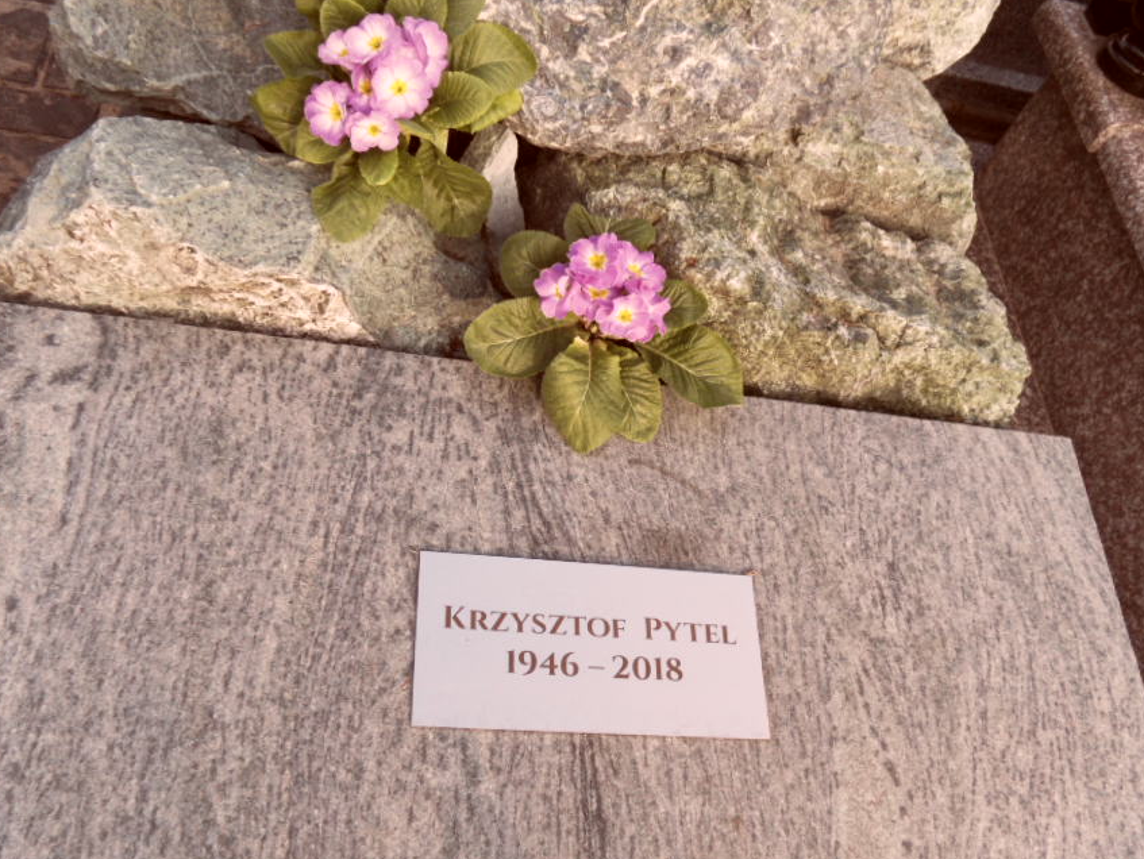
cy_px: 478
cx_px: 589
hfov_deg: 61.6
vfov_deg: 48.2
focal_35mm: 29
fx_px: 959
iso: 80
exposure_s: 1/180
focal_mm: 3.9
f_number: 3.2
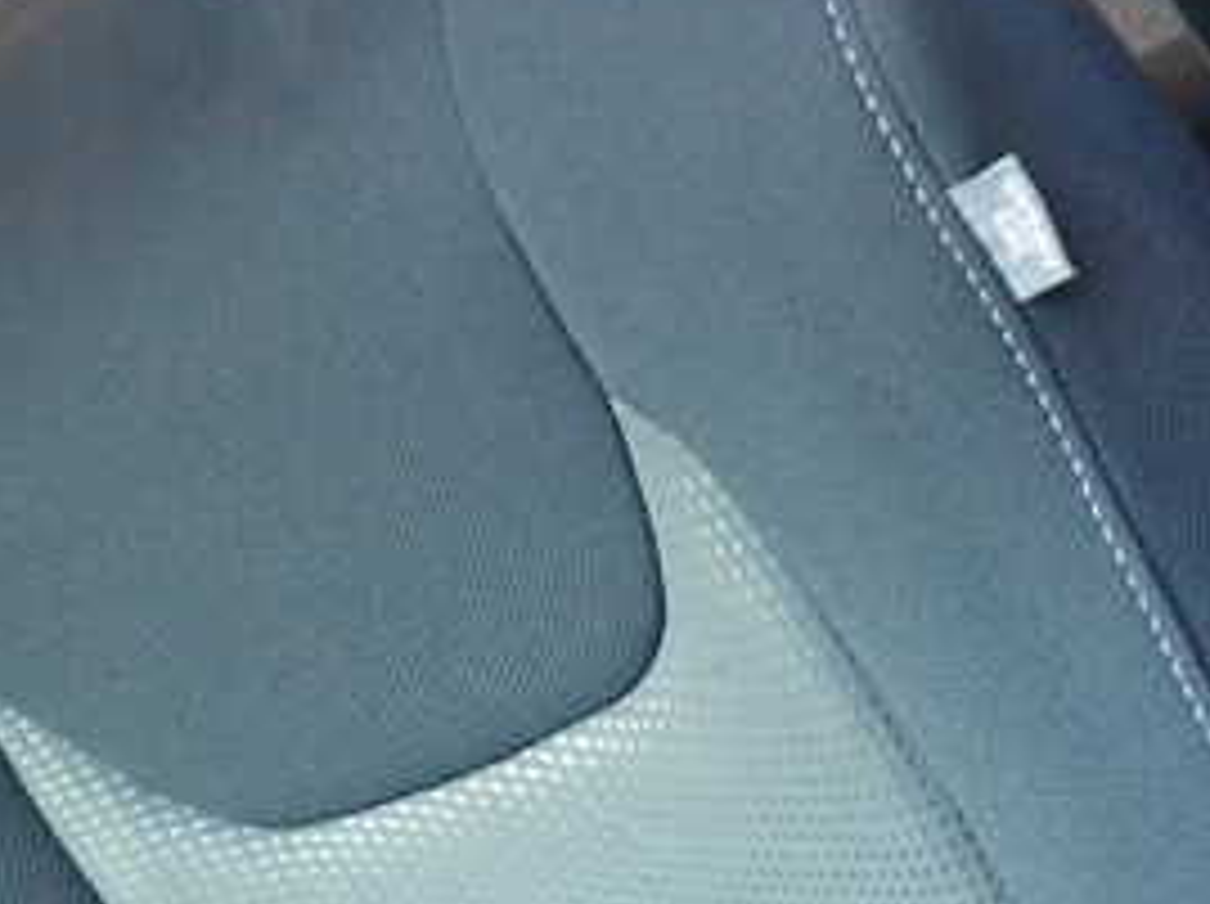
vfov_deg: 21.6
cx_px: 693
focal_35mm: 67
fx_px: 2339
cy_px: 733
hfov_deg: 29.0
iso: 640
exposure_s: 1/30
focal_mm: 5.4
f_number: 2.3
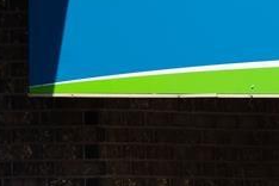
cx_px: 501
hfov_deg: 1.6
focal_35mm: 1297
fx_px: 10051
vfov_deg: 1.1
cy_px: 338
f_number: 9
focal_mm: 297
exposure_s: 1/1250
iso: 1600
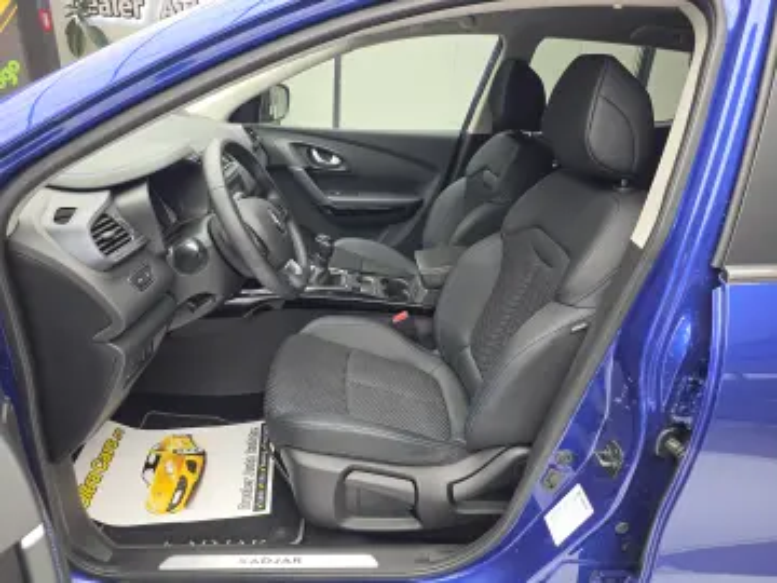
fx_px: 516
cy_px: 292
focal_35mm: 23
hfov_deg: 73.9
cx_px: 388
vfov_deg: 58.9
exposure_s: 1/100
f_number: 1.7
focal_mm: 6.25
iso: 80
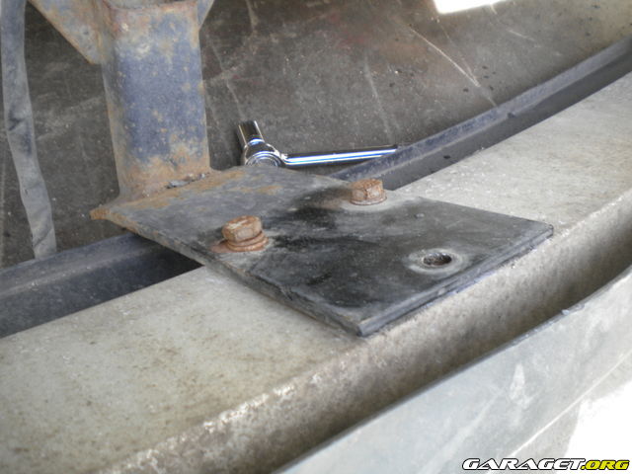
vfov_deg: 40.7
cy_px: 237
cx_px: 316
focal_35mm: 35
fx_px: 639
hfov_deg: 52.6
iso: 80
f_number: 3.1
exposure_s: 1/38.2
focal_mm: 6.3
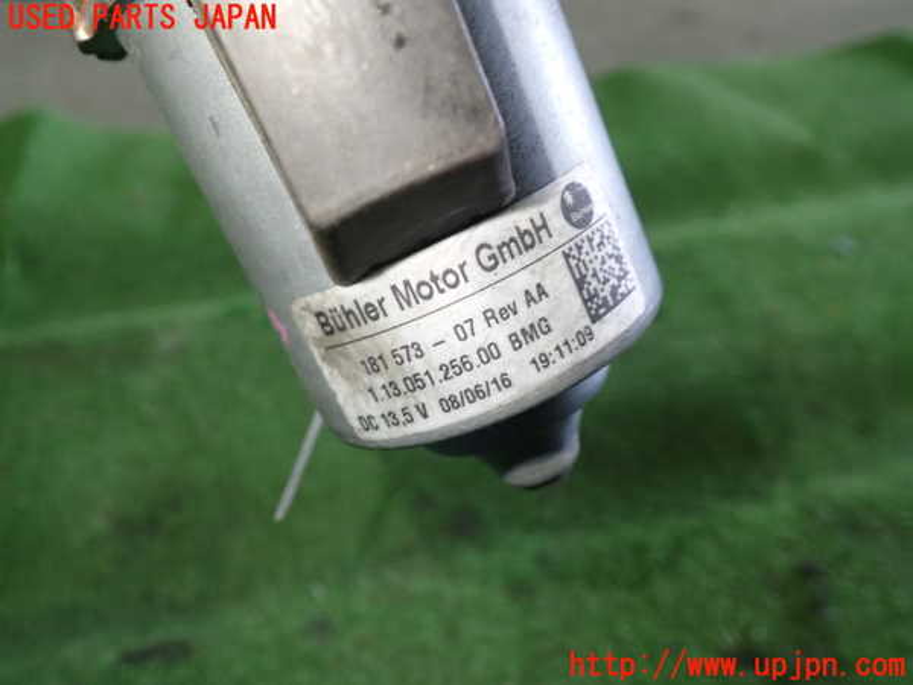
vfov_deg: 46.8
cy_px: 342
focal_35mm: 30
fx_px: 791
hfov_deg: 60.0
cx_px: 456
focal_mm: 5.4
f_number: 2.3
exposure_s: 1/30
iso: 200
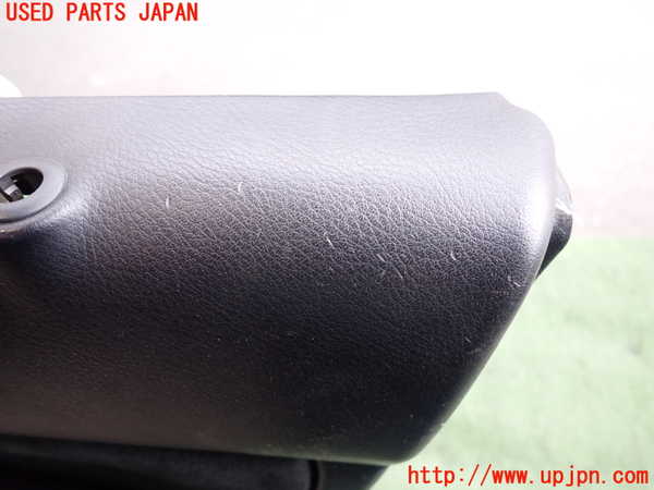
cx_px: 327
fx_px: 472
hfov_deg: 69.4
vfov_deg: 54.9
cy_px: 245
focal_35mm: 25
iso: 200
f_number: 2
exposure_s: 1/60
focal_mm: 4.5
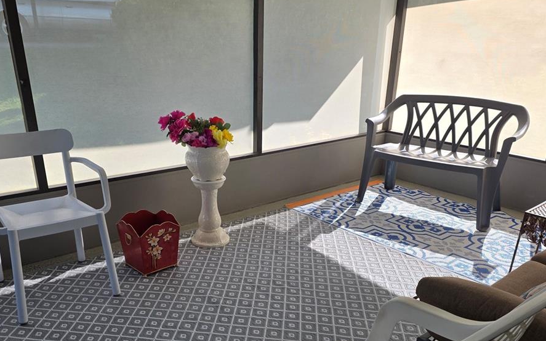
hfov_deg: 58.2
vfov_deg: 37.8
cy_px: 235
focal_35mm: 33
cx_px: 271
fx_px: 491
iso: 80
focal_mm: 6.25
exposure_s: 1/1480
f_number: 1.7
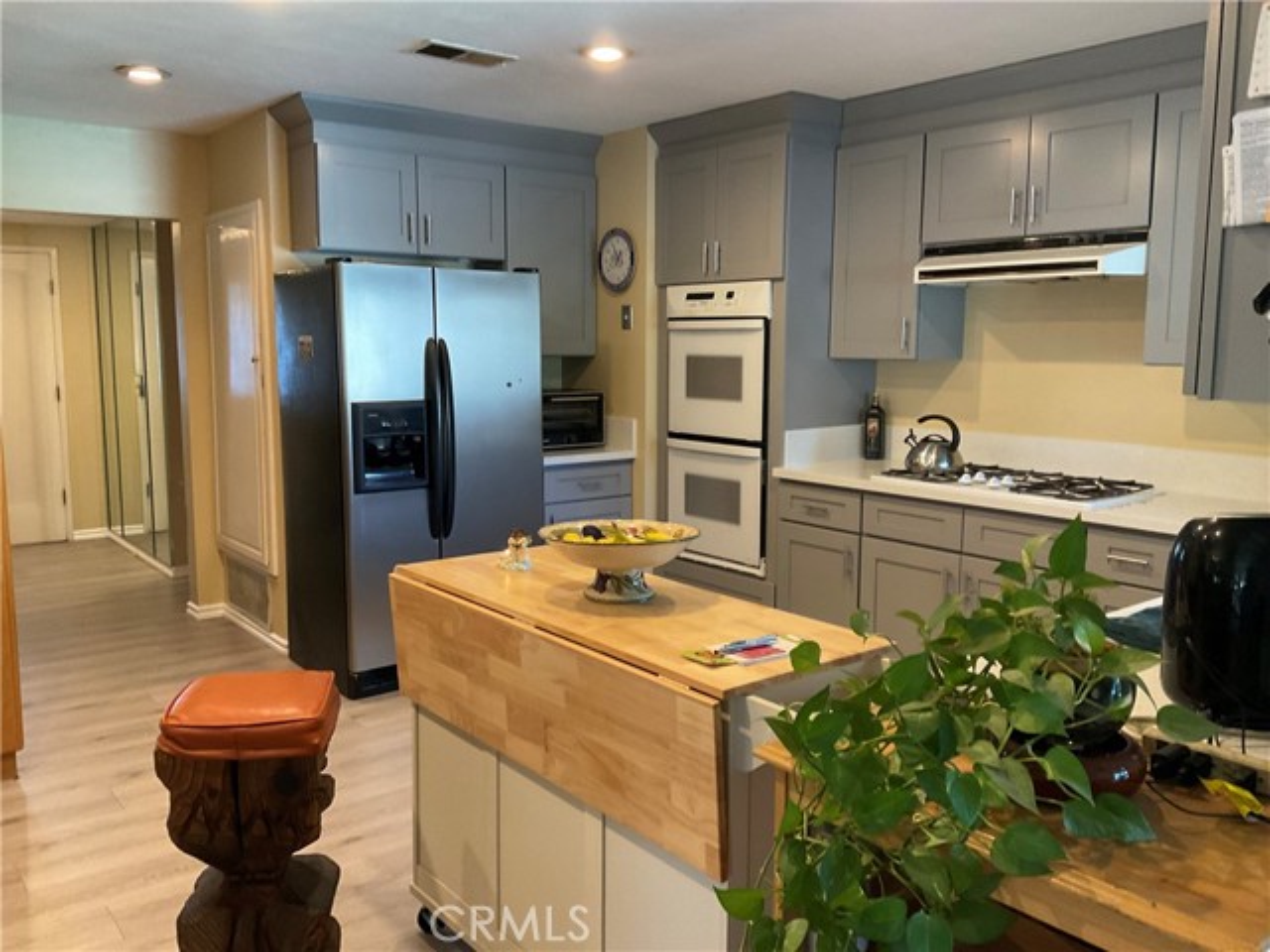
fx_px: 1064
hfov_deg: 61.7
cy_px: 476
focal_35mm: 29
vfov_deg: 48.2
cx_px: 635
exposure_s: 1/60
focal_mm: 3
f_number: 1.8
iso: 200
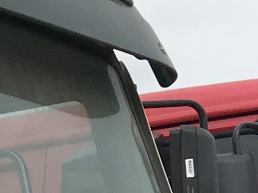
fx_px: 1714
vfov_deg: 6.1
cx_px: -566
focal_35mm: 230
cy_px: 500
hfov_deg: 7.4
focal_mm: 4.15
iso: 25
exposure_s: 1/1570
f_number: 2.2
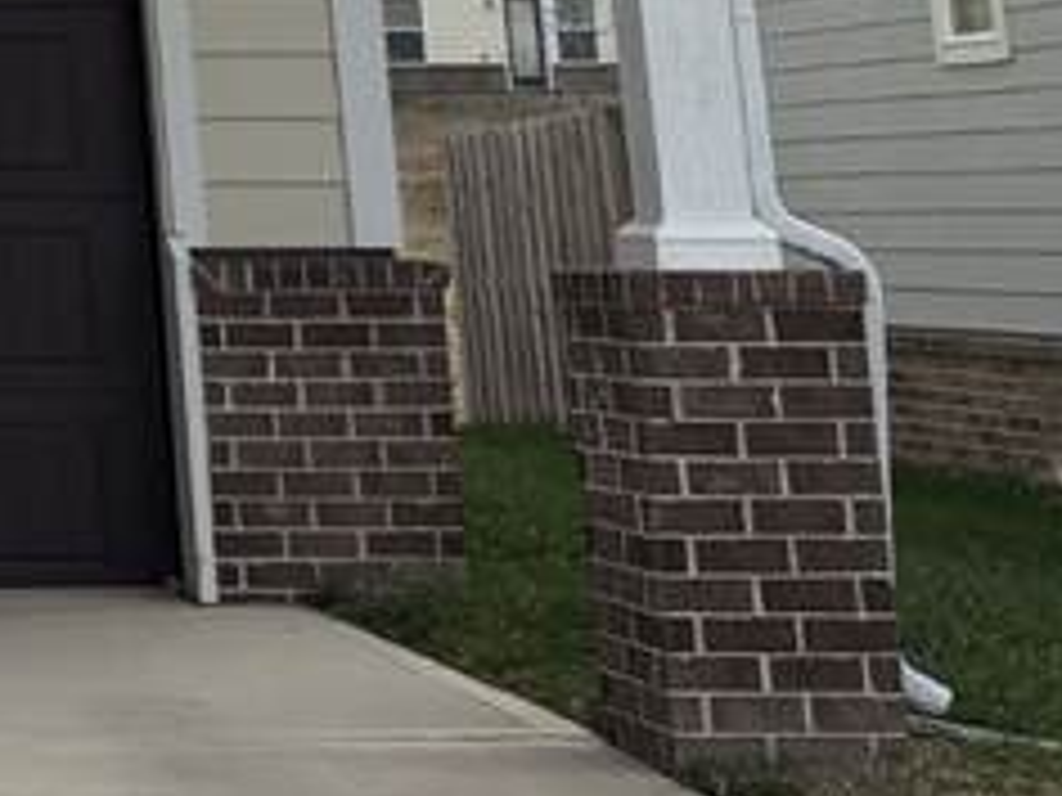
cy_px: -836
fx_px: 3988
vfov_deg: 10.4
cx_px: -976
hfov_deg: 13.3
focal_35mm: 130
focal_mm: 6.76
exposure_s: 1/5319
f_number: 1.78
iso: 100
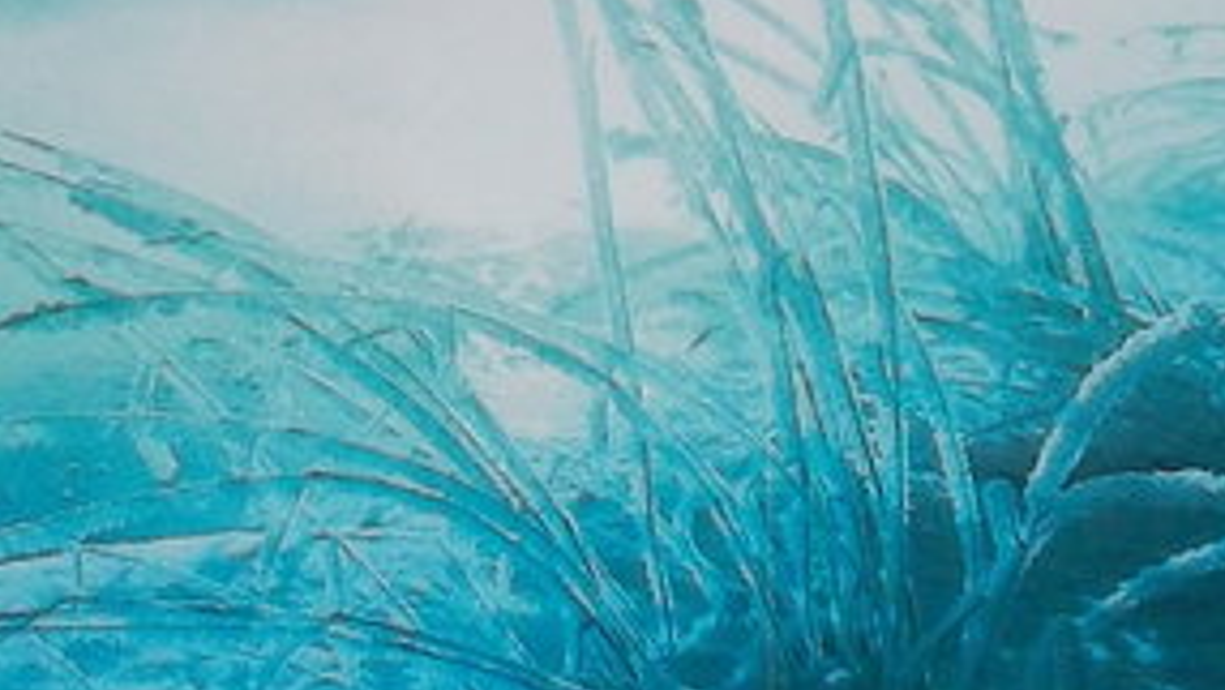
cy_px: -270
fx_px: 4613
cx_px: 315
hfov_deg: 15.1
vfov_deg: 8.4
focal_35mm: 142
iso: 100
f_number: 3.3
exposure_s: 1/15
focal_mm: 4.1
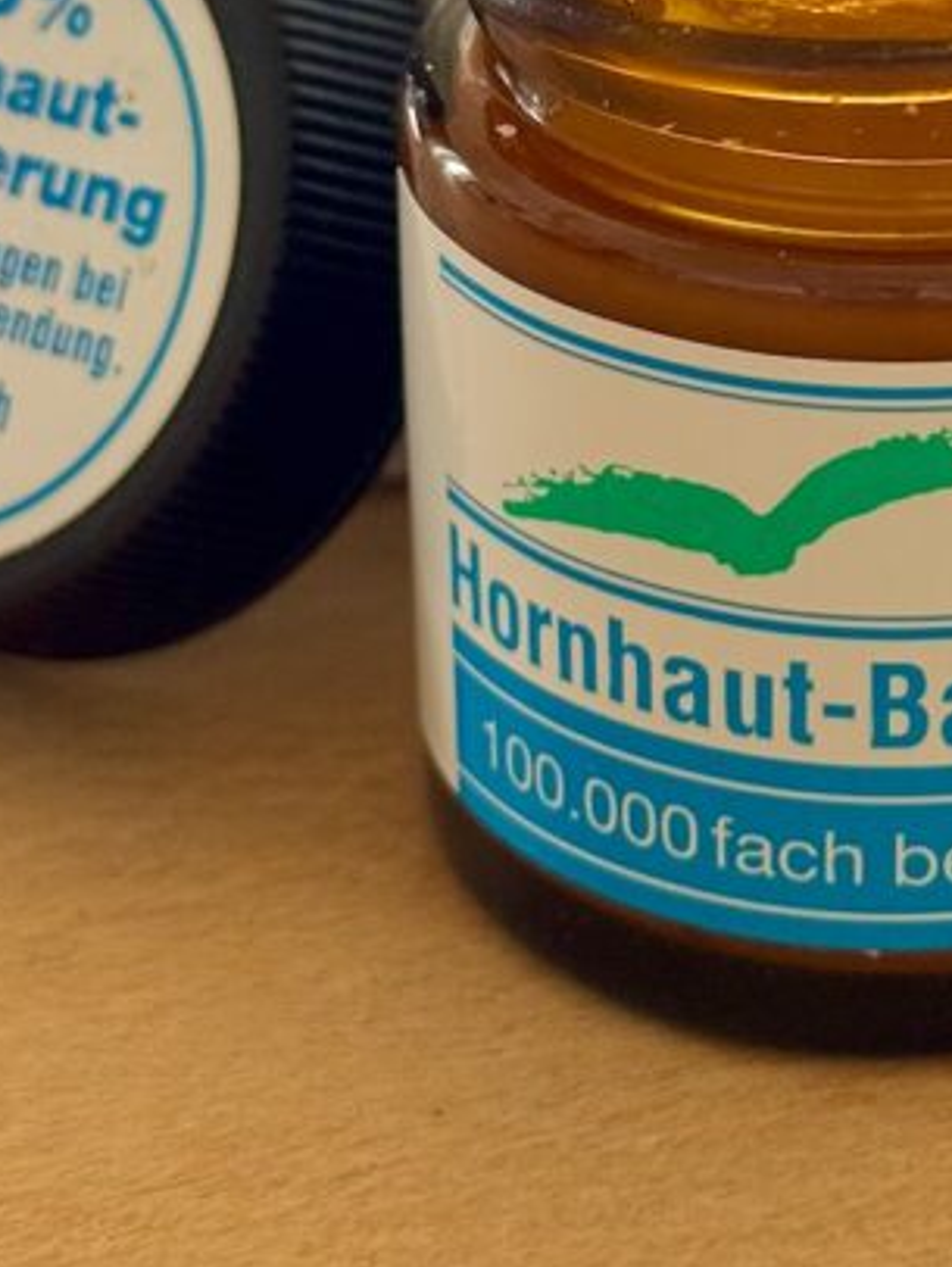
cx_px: 827
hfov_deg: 12.2
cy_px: 125
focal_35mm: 121
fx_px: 4432
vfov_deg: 16.1
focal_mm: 6.76
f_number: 1.78
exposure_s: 1/121
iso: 100
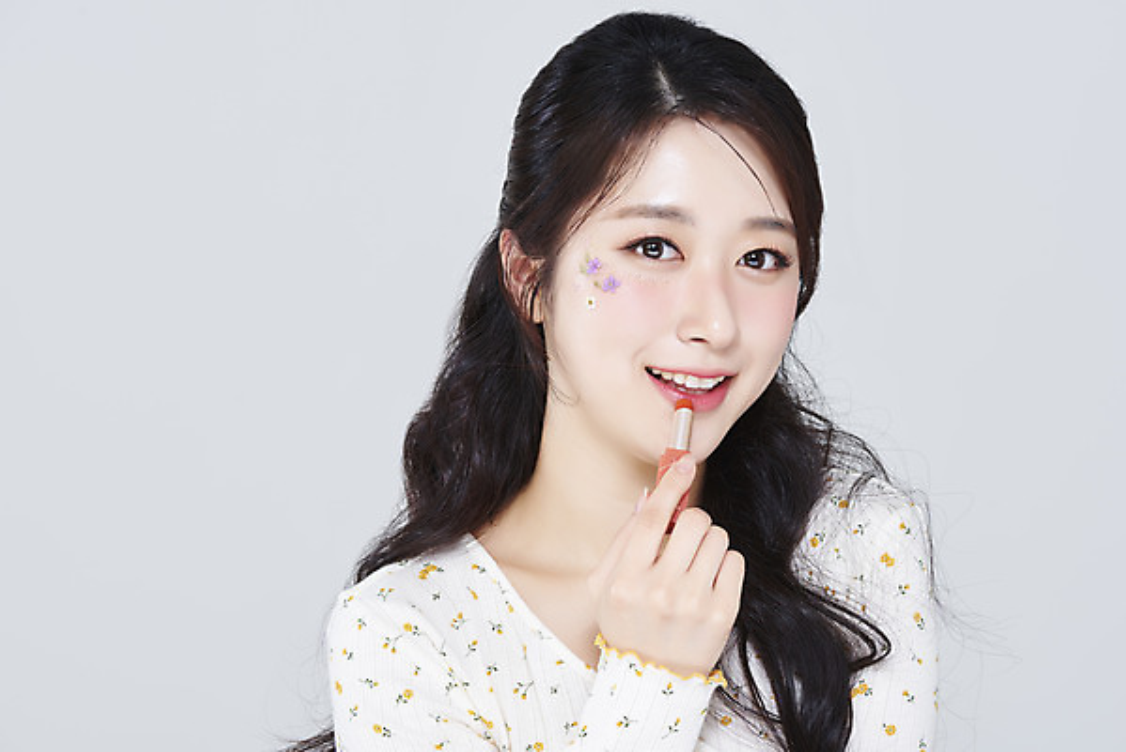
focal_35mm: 105
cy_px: 376
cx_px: 563
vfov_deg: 13.1
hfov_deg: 19.4
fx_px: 3286
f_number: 11
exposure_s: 1/125
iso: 64
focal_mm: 105
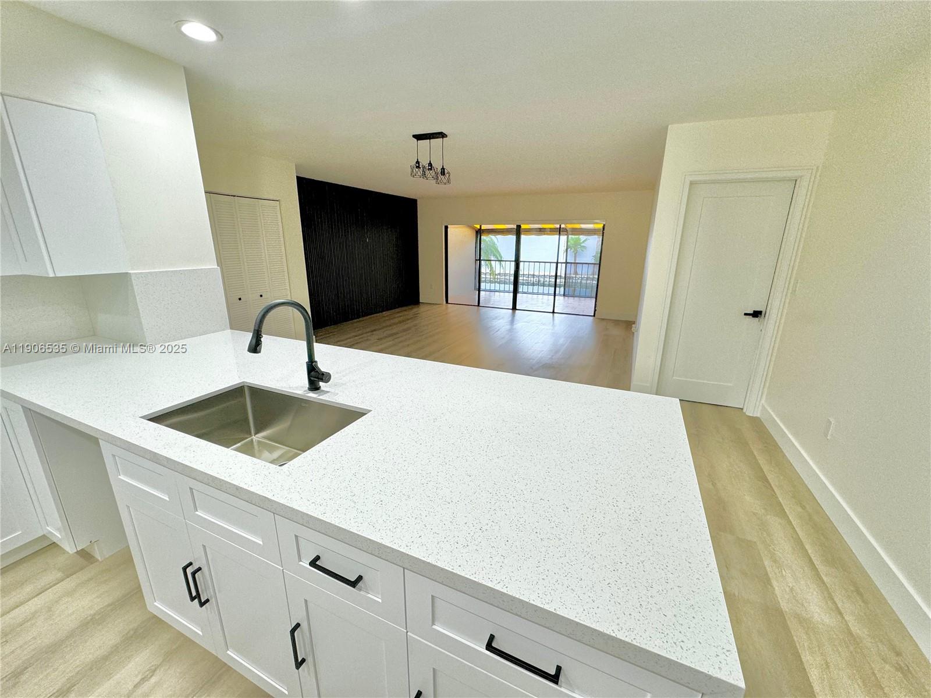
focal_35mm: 14
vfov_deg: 85.7
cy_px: 349
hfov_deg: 102.1
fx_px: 377
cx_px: 466
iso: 125
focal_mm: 2.22
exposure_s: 1/120
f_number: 2.2
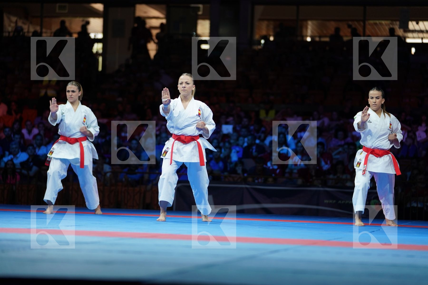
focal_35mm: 120
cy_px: 142
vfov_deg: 11.4
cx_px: 214
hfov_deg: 17.1
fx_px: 1427
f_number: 2.8
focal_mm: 120
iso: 640
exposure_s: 1/500
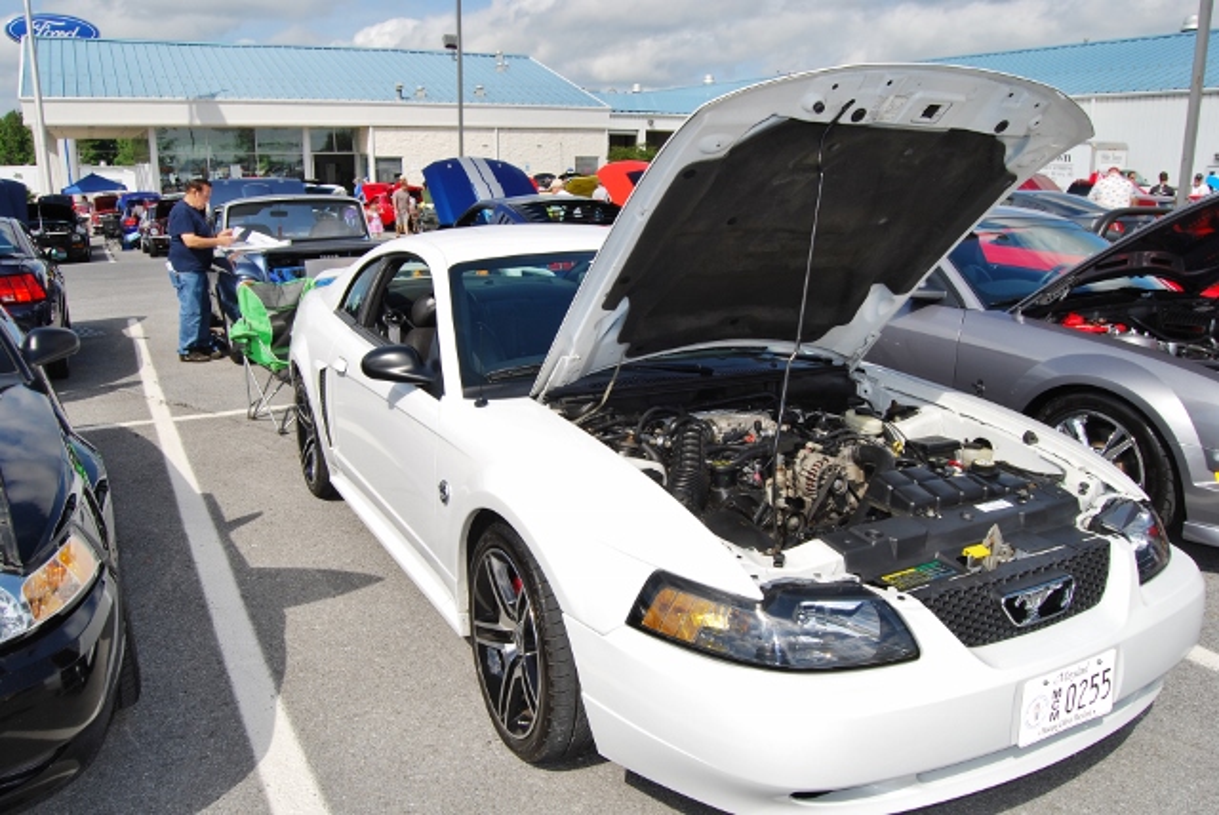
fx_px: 915
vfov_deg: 48.0
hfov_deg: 67.3
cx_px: 610
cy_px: 408
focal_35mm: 27
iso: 100
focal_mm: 18
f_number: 10
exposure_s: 1/200
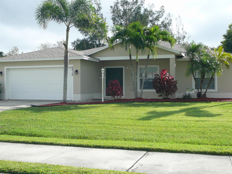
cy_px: 87
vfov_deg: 30.9
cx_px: 116
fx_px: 315
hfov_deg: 40.4
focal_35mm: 47
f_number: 3.3
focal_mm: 7
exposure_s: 1/640
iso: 80
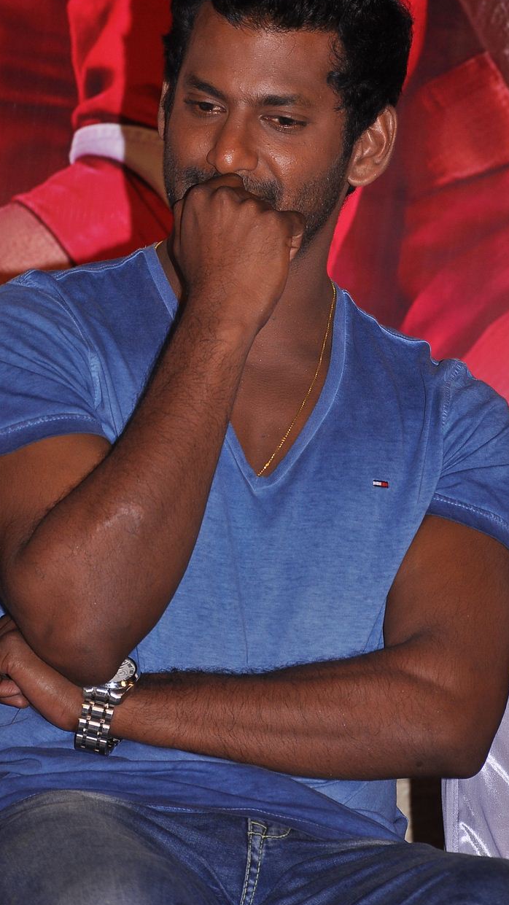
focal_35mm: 273
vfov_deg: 7.9
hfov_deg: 4.4
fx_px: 6551
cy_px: 412
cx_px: 280
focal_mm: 140
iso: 400
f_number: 5.6
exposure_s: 1/80
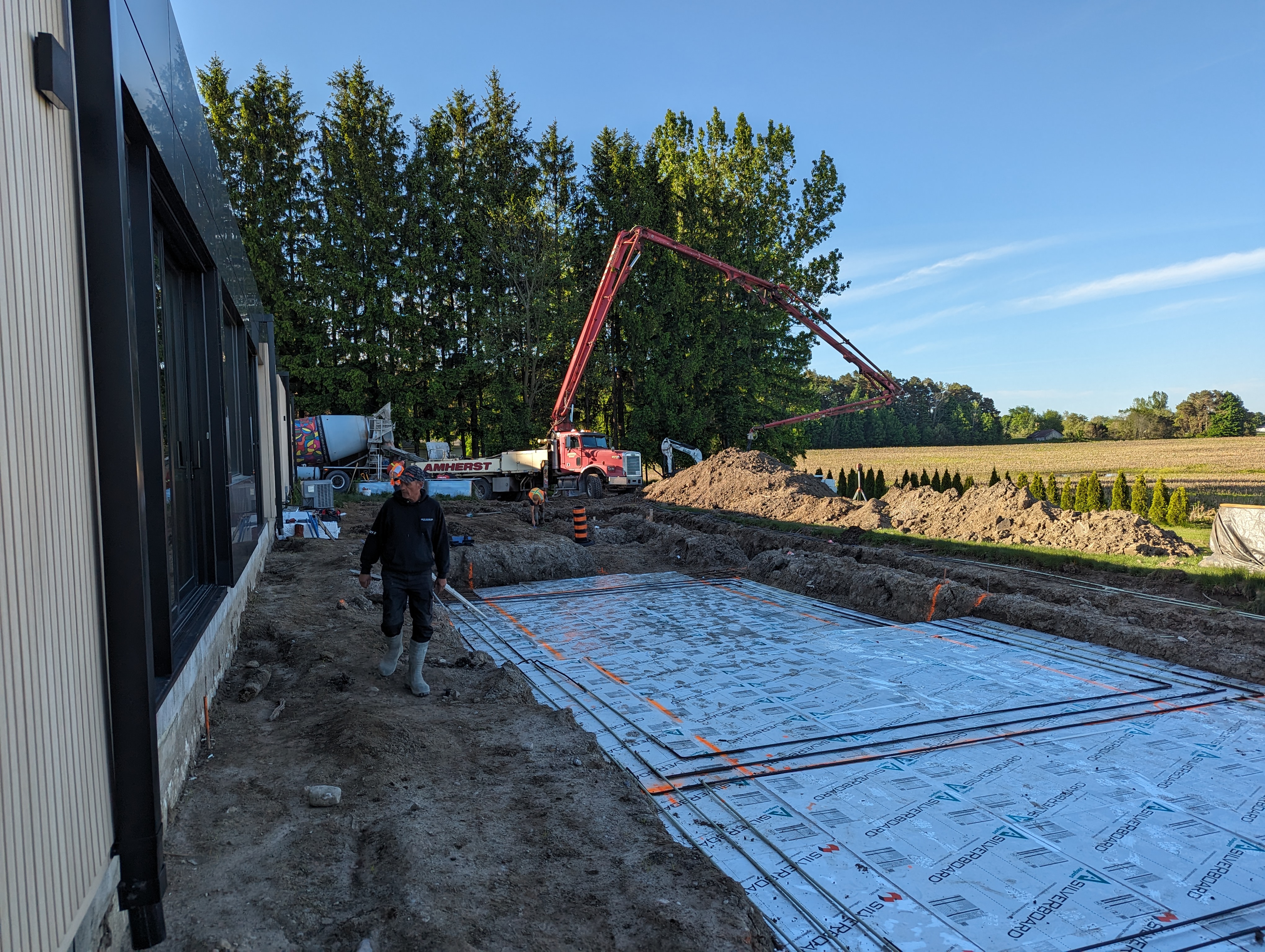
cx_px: 632
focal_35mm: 24
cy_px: 476
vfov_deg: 56.9
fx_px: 878
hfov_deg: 71.5
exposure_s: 1/1029
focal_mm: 6.81
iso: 46
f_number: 1.85
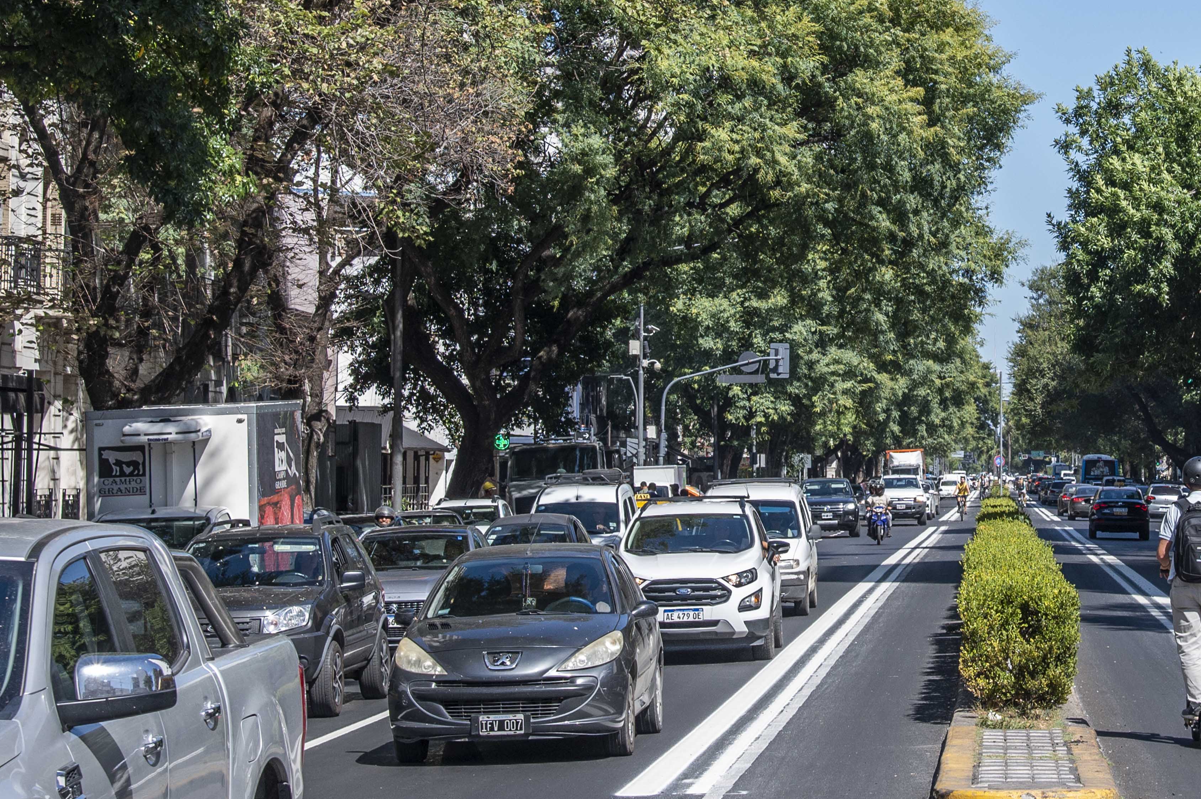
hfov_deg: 23.2
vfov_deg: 15.7
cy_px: 129
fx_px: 2867
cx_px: 1013
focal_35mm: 86
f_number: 7.1
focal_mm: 48
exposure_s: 1/640
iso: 320
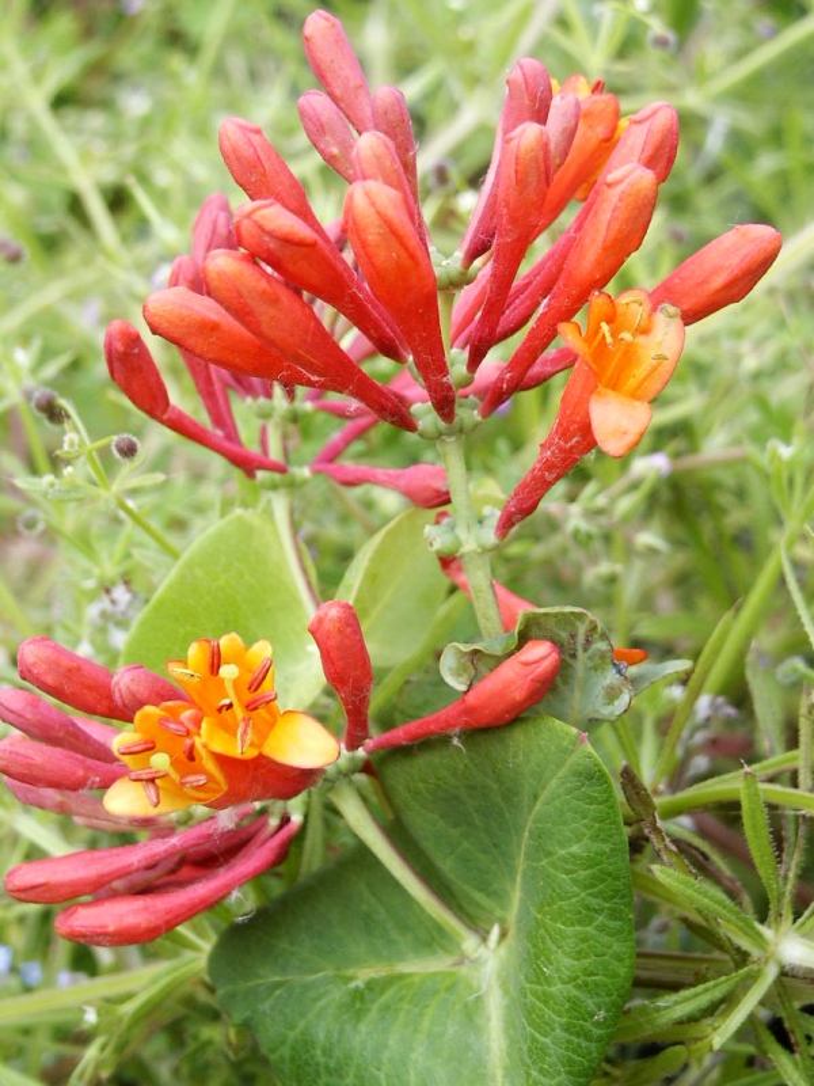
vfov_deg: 25.0
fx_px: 2446
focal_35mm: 78
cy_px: 543
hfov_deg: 18.9
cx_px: 407
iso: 64
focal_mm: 15.54
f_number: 3.6
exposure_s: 1/125
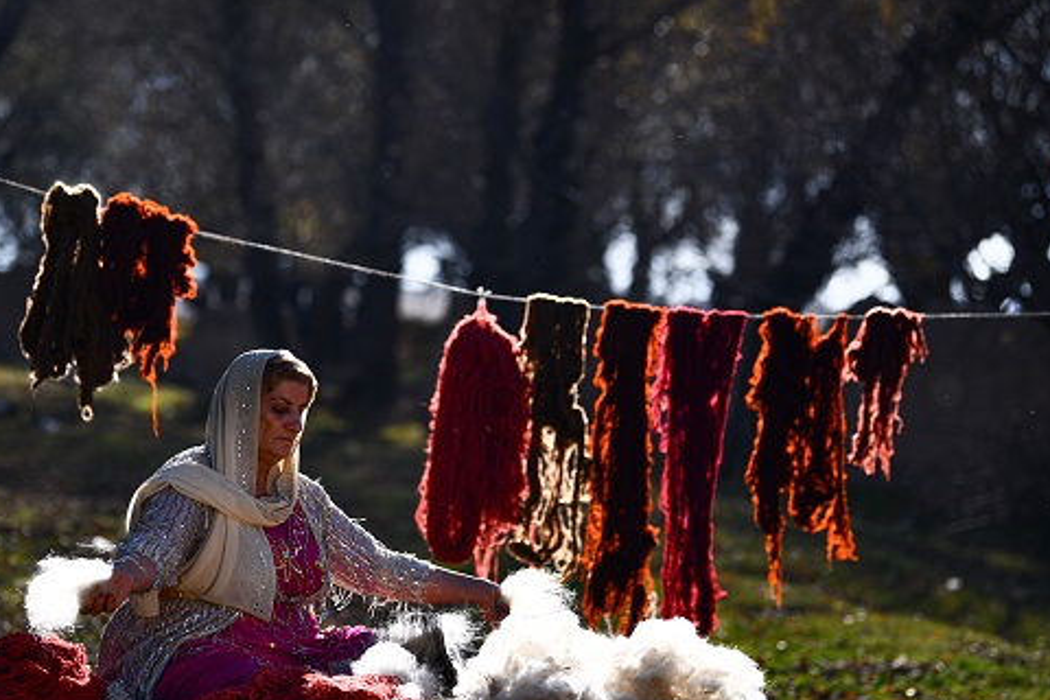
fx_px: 4083
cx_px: 435
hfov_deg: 14.6
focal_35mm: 140
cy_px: 429
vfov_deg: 9.8
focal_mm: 112
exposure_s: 1/2500
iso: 125
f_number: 2.8
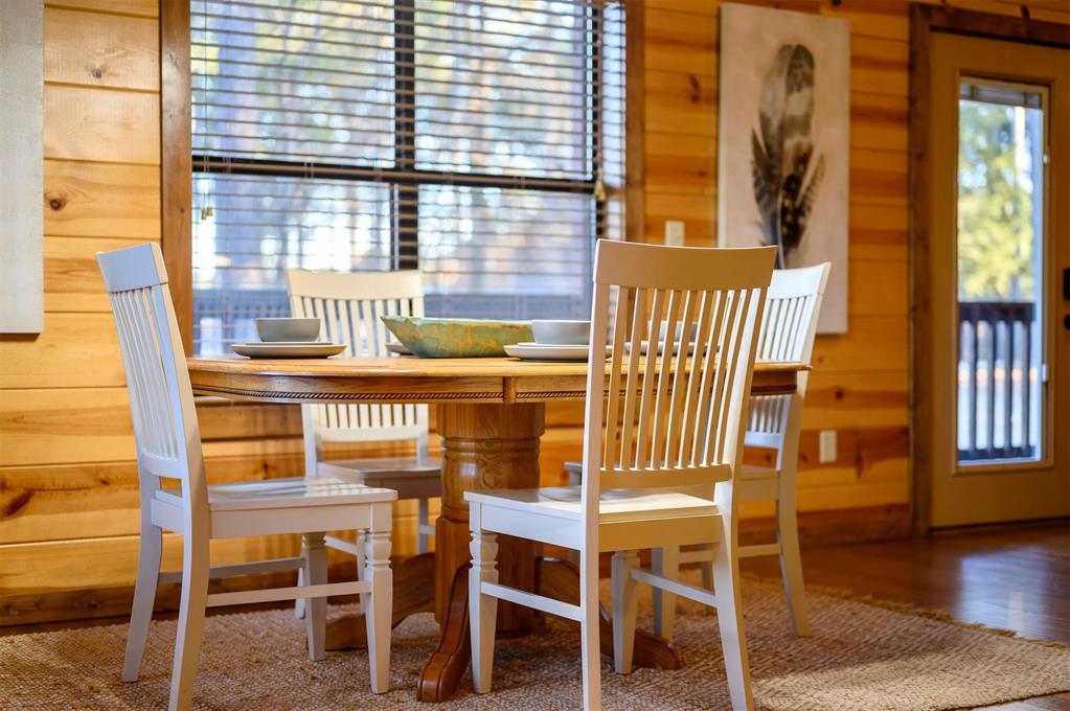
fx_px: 1485
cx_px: 535
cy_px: 356
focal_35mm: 50
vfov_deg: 26.9
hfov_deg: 39.6
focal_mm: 50
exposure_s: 1/125
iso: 320
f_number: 1.8
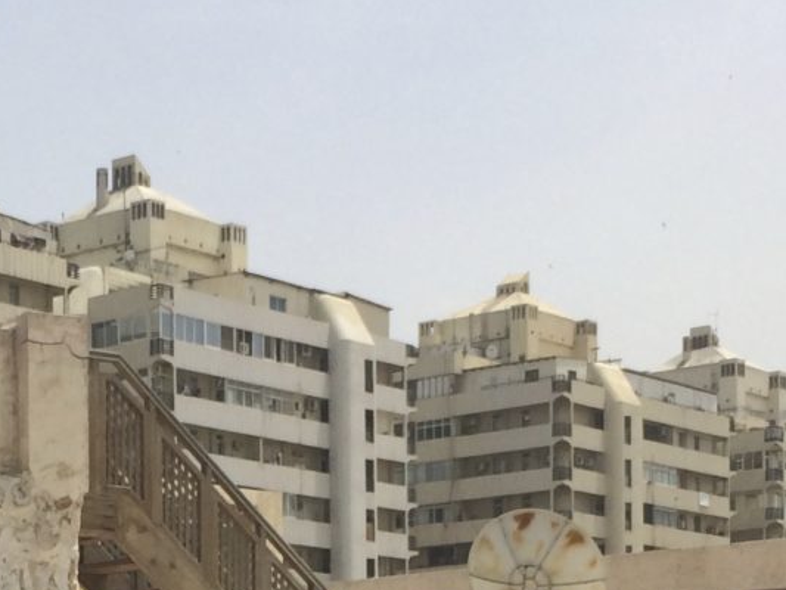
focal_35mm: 108
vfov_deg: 13.1
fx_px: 2453
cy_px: 847
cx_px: 103
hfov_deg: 18.0
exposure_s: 1/3425
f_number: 2.2
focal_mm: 4.12
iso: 40
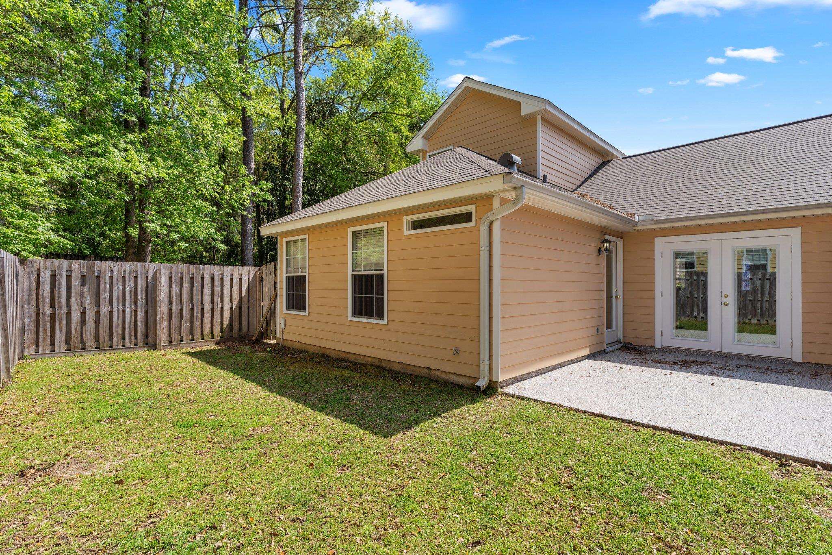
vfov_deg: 70.4
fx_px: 393
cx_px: 416
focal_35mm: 17
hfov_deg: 93.3
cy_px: 278
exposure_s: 1/125
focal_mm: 17
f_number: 9
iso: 100
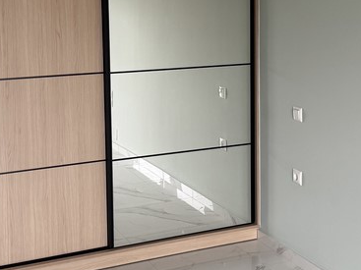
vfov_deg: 21.7
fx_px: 698
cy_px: 60
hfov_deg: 28.9
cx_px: 207
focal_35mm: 67
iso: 200
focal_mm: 6.76
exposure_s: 1/102
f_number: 1.78
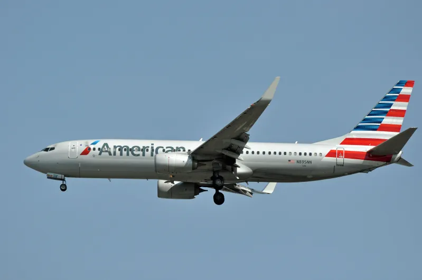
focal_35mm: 330
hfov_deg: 6.3
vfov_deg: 4.2
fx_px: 3864
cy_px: 140
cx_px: 211
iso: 250
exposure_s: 1/2000
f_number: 5.6
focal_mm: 220
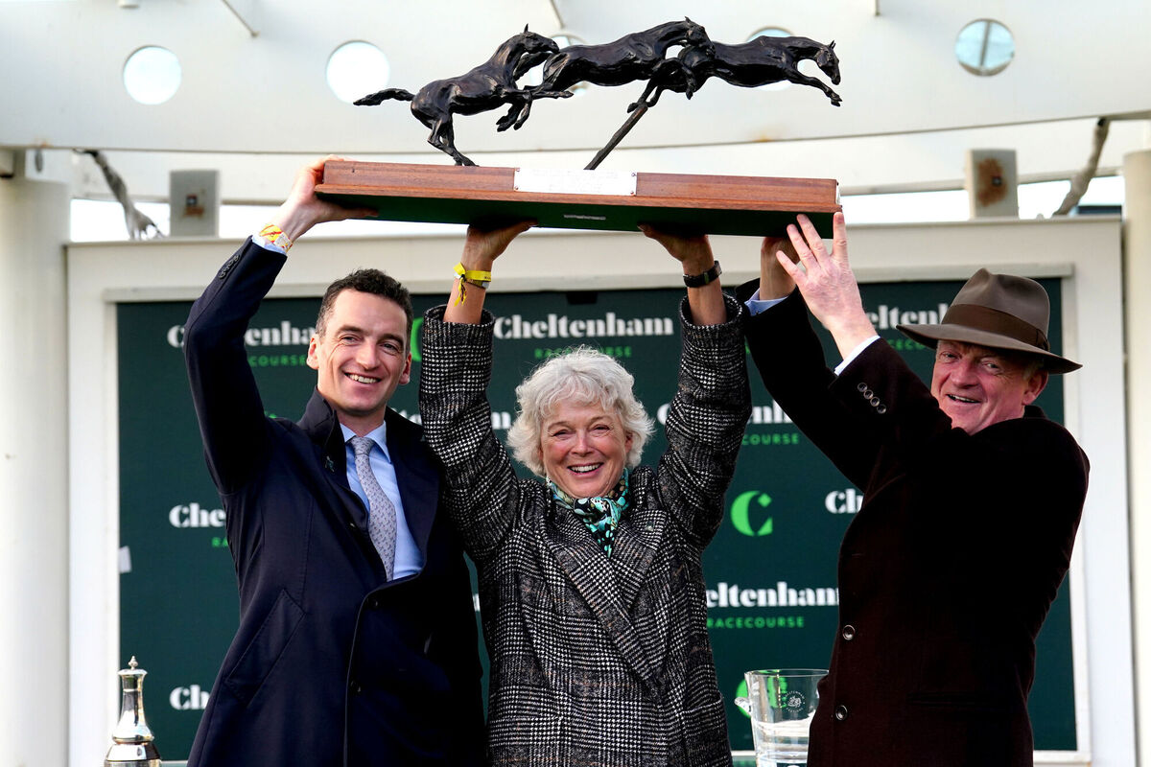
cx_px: 576
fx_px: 2909
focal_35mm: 91
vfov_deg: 15.0
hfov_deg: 22.4
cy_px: 384
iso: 1600
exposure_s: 1/800
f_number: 3.5
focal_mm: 91
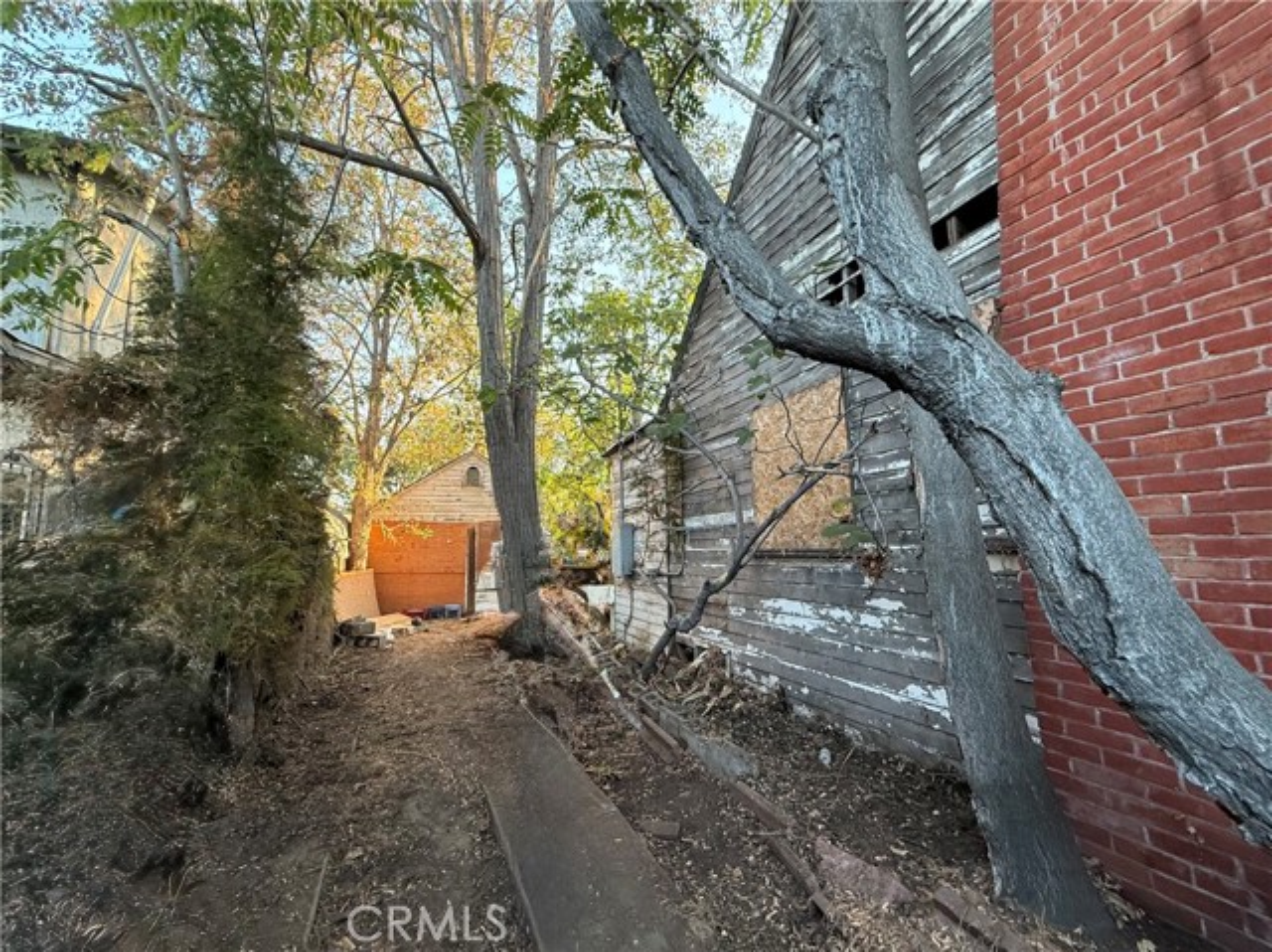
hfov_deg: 102.1
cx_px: 636
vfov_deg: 85.6
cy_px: 476
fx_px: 514
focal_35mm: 14
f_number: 2.2
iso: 160
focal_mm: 2.22
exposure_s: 1/99
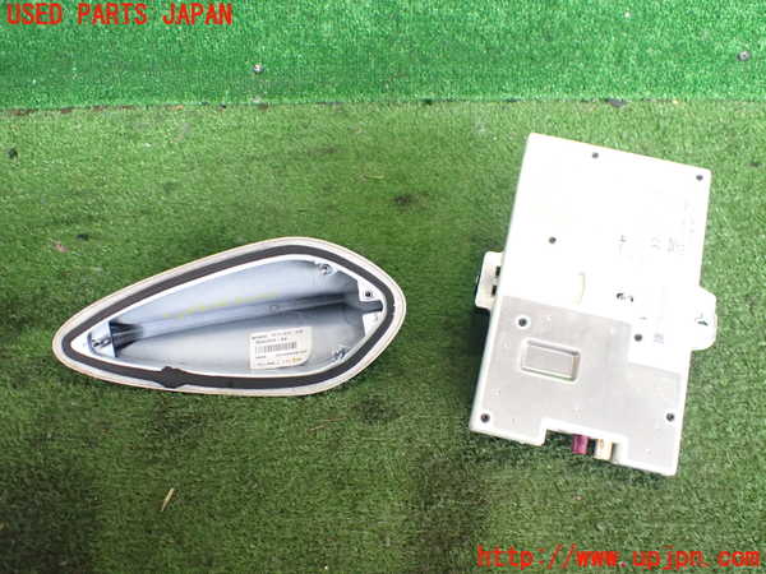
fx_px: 664
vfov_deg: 46.8
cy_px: 287
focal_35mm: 30
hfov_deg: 60.0
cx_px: 383
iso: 640
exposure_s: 1/125
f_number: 2.3
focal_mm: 5.4
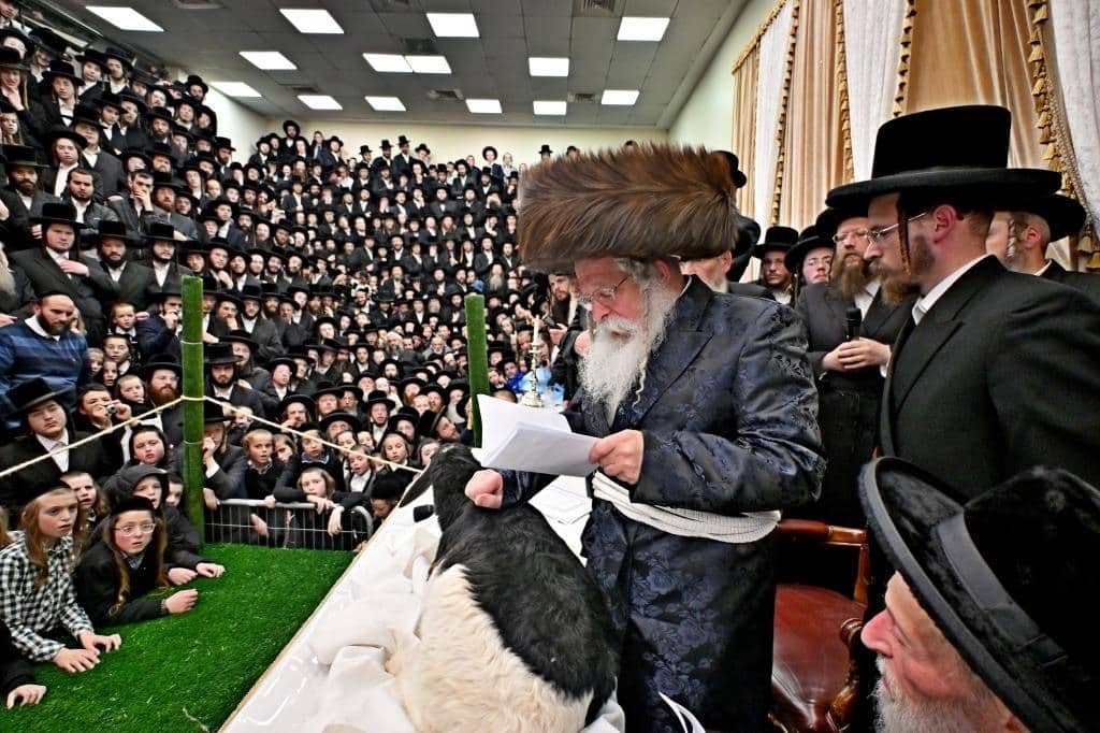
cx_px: 550
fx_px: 550
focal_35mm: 18
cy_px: 366
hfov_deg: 90.0
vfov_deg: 67.3
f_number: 3.5
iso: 640
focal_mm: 12
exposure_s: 1/200
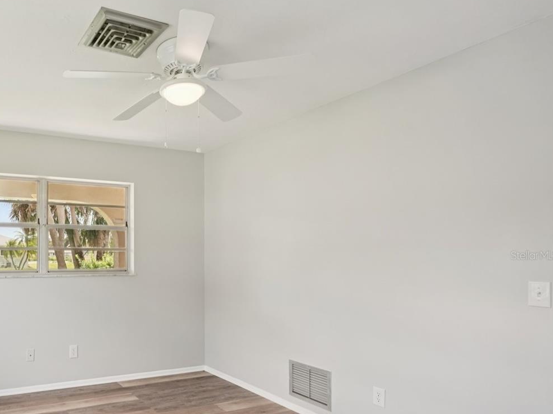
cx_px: 111
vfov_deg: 54.3
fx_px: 399
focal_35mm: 25
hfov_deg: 63.5
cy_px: 255
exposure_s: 1/50
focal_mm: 16
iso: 400
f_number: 8
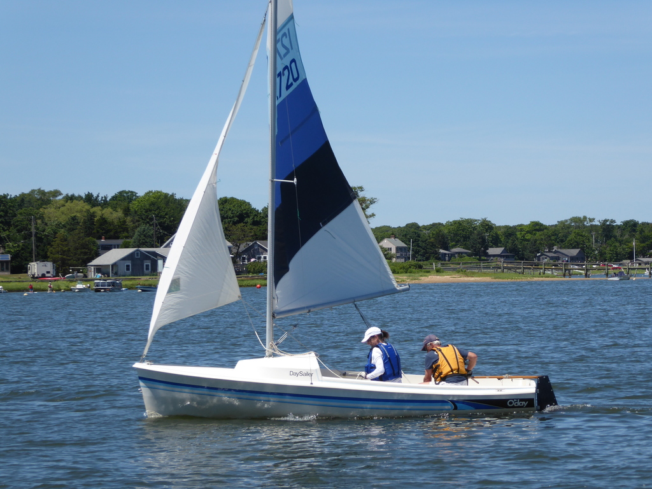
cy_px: 244
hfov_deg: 13.2
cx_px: 326
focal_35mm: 150
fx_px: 2825
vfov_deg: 9.9
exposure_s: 1/500
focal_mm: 24.2
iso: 80
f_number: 5.3
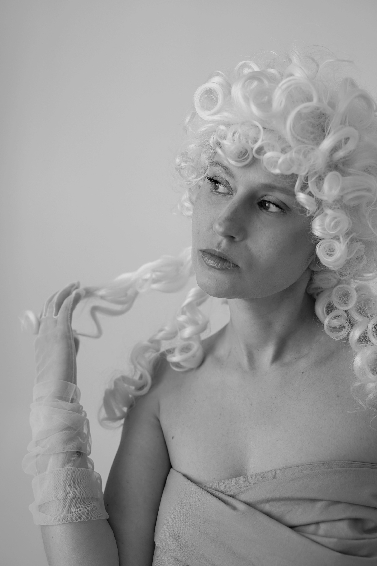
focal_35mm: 35
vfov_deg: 54.4
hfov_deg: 37.9
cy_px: 283
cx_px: 188
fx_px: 550
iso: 200
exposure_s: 1/160
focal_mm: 35
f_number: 2.5
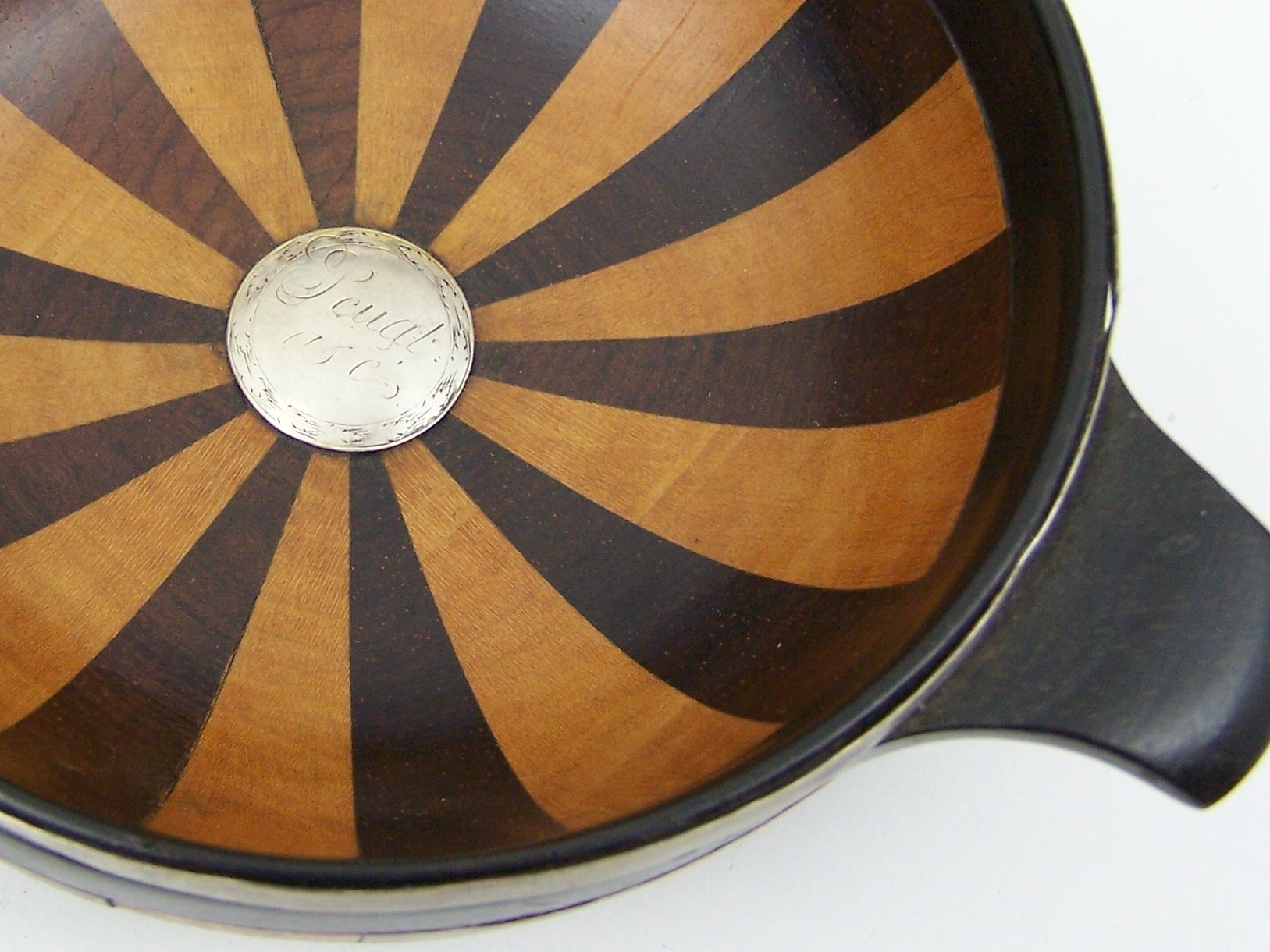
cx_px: 412
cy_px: 232
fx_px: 2788
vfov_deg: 19.2
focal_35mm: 76
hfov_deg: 25.5
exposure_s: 1/20
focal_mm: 8
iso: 140
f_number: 3
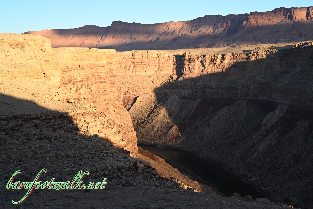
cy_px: 104
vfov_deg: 27.0
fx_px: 435
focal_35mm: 50
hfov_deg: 39.6
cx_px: 156
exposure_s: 1/500
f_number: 5.6
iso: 250
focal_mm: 50
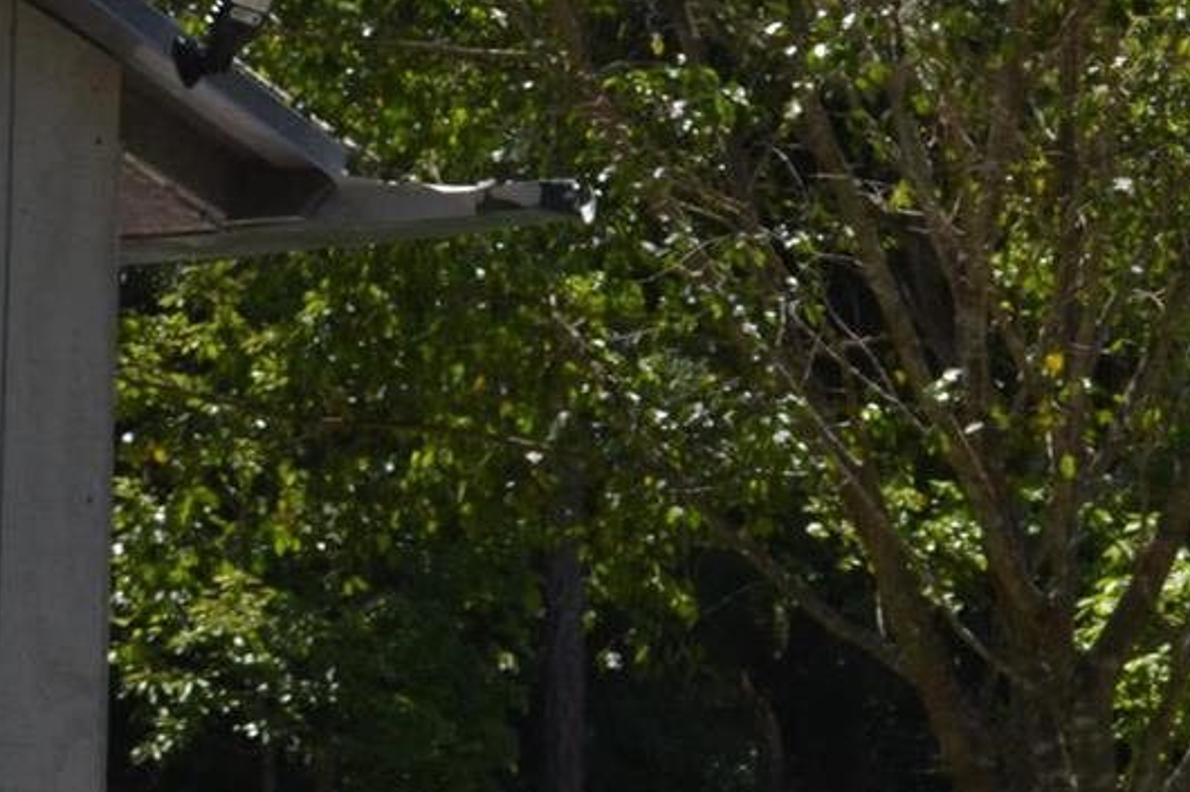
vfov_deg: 7.9
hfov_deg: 11.2
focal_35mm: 174
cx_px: 1958
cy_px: 454
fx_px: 5750
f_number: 7.1
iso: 100
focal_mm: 30
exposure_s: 1/200
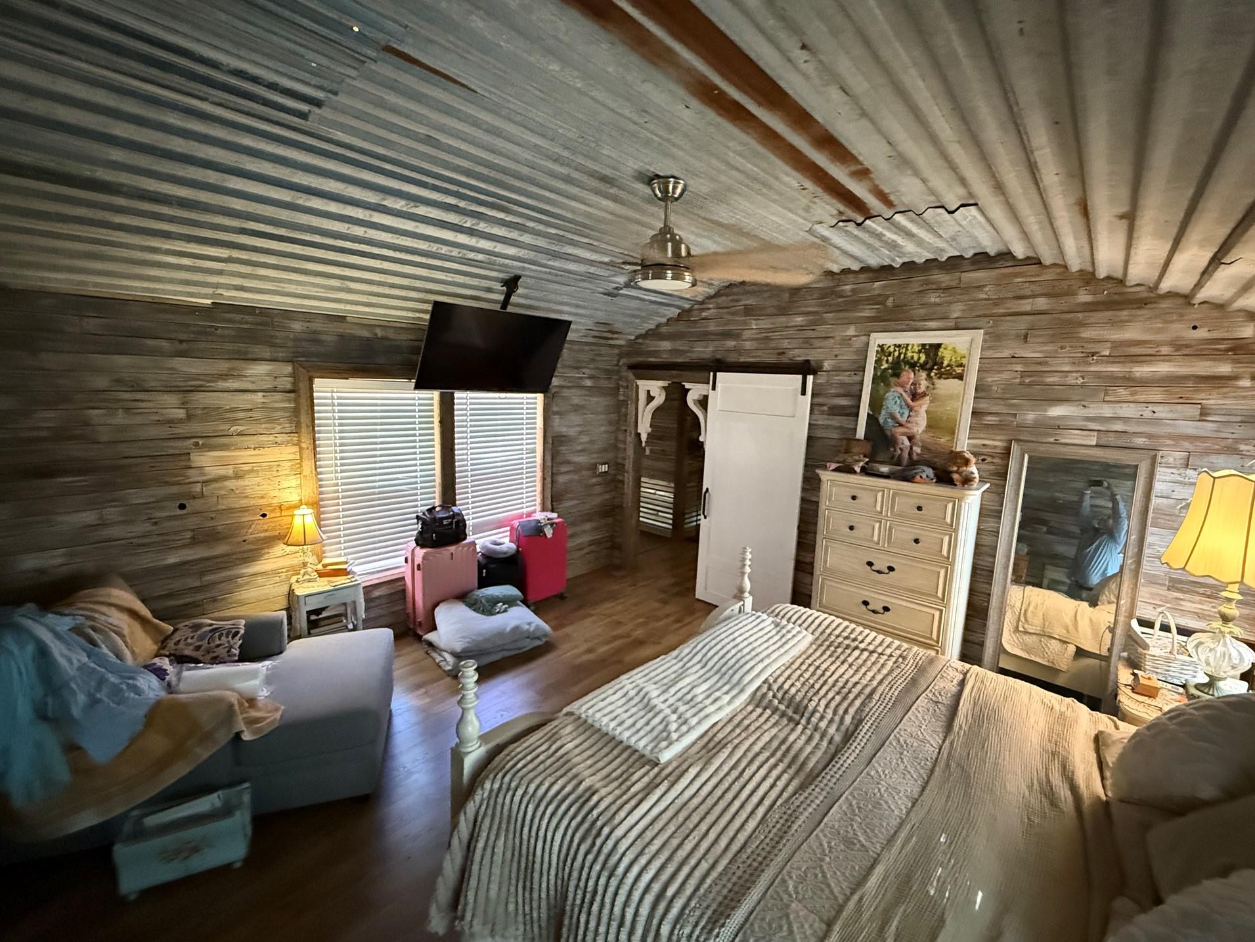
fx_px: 544
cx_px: 636
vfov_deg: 81.7
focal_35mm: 15
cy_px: 456
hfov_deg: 98.2
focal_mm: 2.22
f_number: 2.2
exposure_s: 1/60
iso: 1250
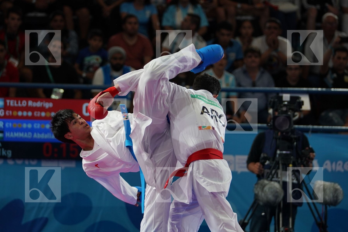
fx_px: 2069
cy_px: 116
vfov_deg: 6.4
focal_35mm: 214
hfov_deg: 9.6
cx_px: 174
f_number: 2.8
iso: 1000
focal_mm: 143
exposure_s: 1/1000
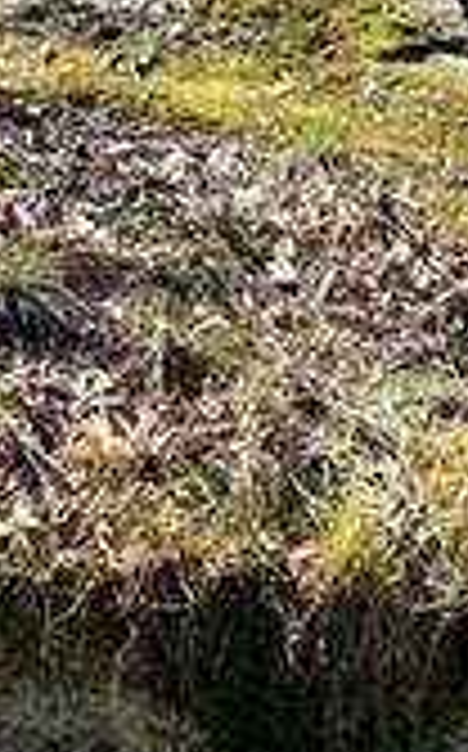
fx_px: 2598
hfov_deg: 10.3
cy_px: -401
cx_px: 90
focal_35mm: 127
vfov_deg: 15.1
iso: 25
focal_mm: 4.25
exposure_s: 1/849
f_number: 1.8
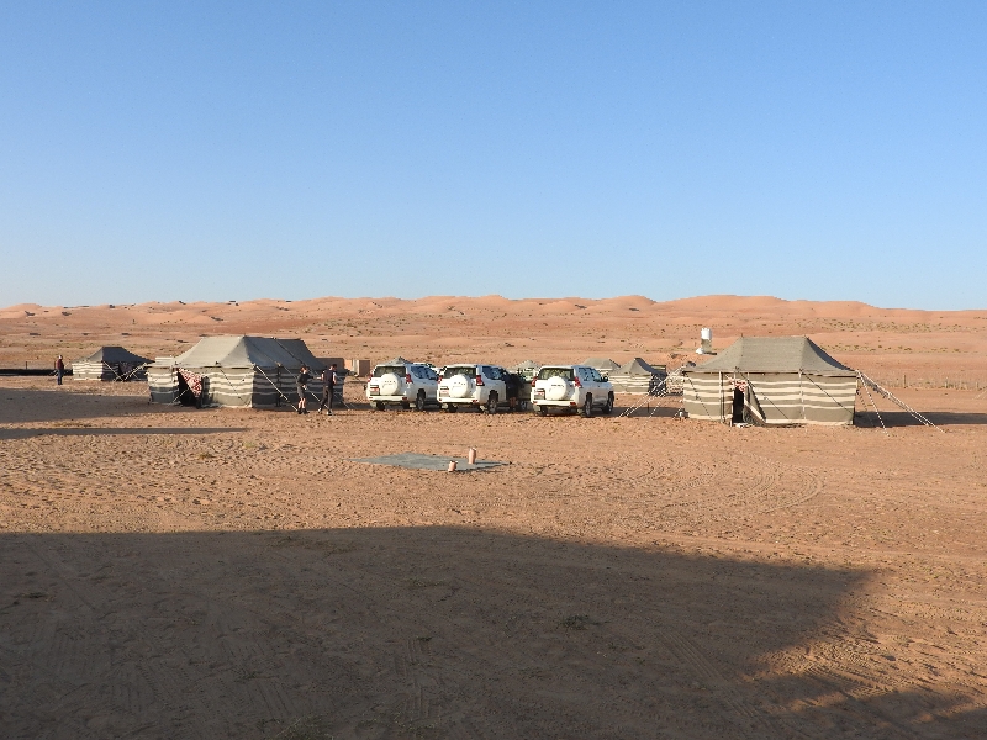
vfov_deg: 46.8
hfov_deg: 60.0
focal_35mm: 30
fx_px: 855
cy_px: 370
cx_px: 494
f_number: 3.5
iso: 100
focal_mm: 5.4
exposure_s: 1/800
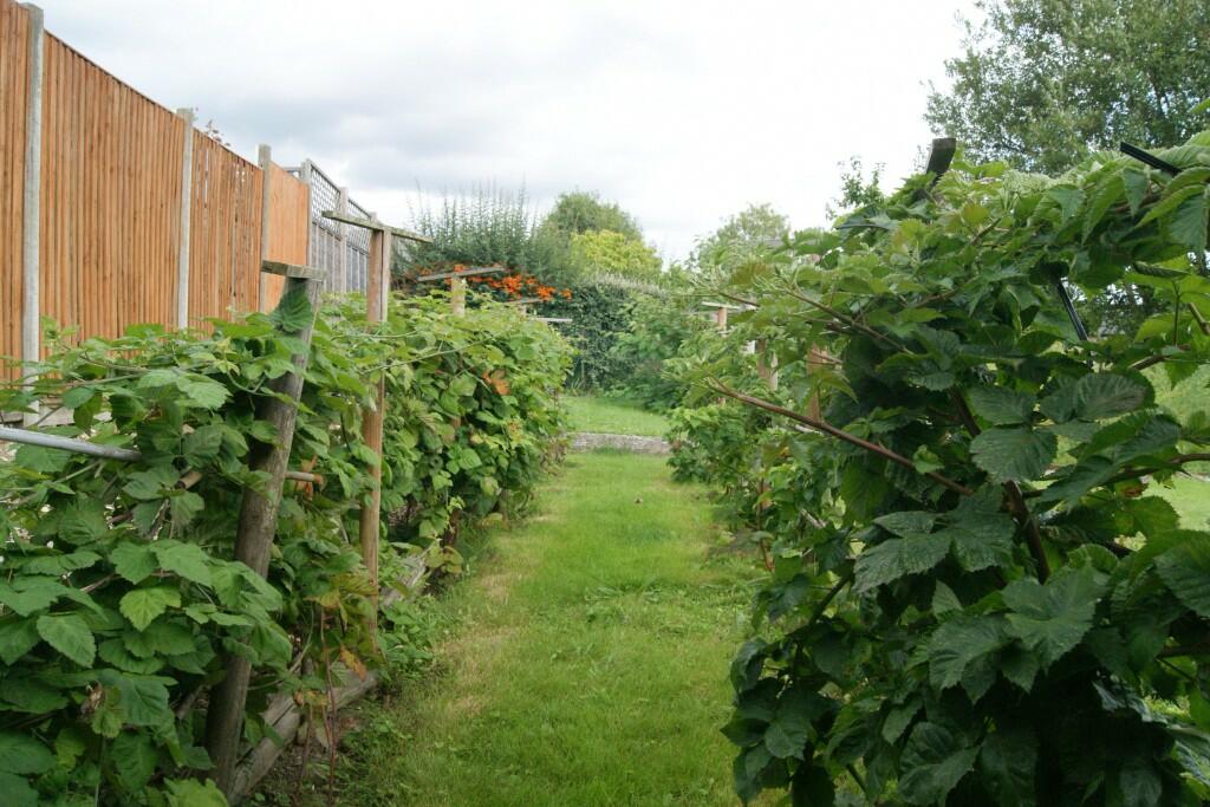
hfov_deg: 67.4
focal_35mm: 27
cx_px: 605
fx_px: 908
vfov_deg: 47.9
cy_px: 404
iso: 400
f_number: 10
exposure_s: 1/200
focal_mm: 18
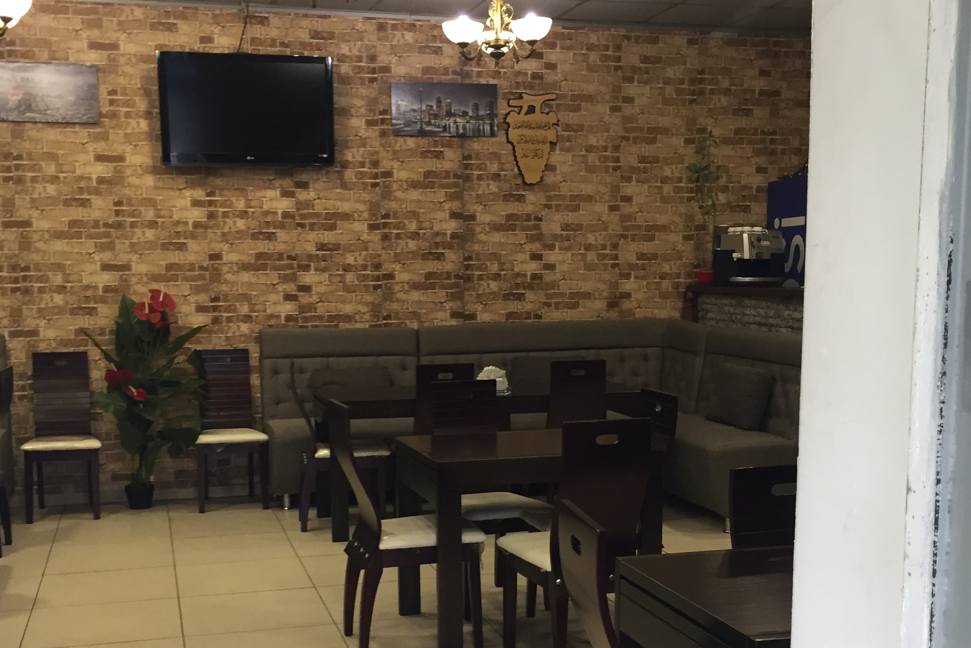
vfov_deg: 30.3
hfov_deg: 44.5
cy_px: 433
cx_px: 468
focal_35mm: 44
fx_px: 1187
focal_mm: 4.15
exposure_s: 1/33
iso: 125
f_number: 2.2
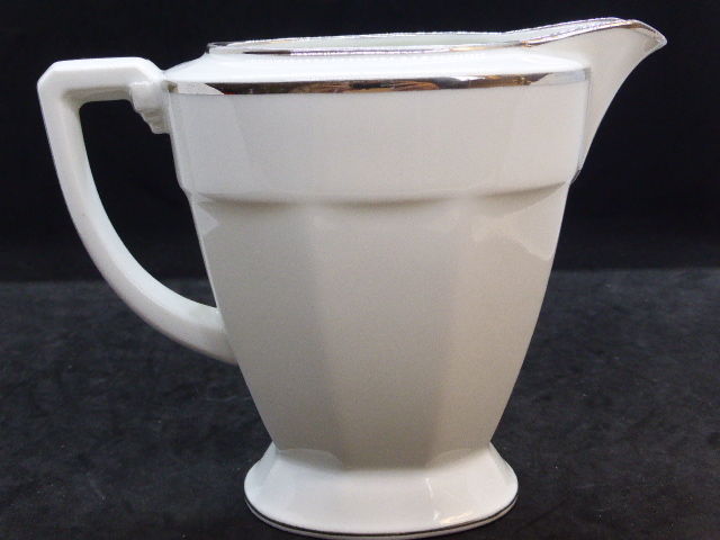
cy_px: 270
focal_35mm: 53
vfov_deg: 27.5
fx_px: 1102
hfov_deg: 36.2
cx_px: 360
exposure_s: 1/50
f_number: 4.4
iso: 400
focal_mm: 9
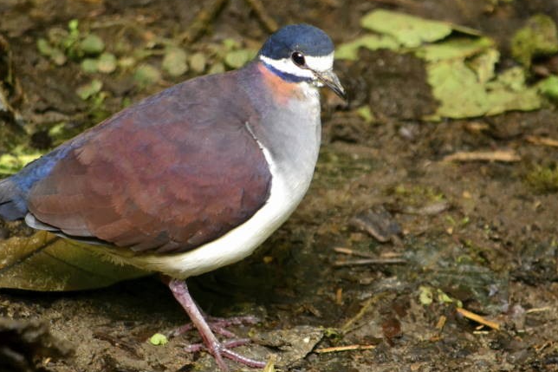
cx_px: 272
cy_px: 190
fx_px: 8662
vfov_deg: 2.5
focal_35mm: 559
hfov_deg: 3.7
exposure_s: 1/40
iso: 3200
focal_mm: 300
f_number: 5.6
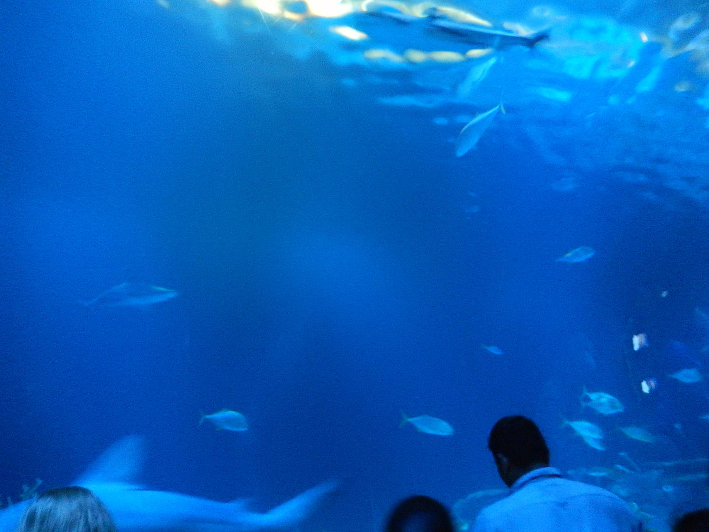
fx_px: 512
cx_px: 354
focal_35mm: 25
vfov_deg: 54.9
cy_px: 266
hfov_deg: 69.4
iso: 1600
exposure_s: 1/8
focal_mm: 4.5
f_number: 3.4
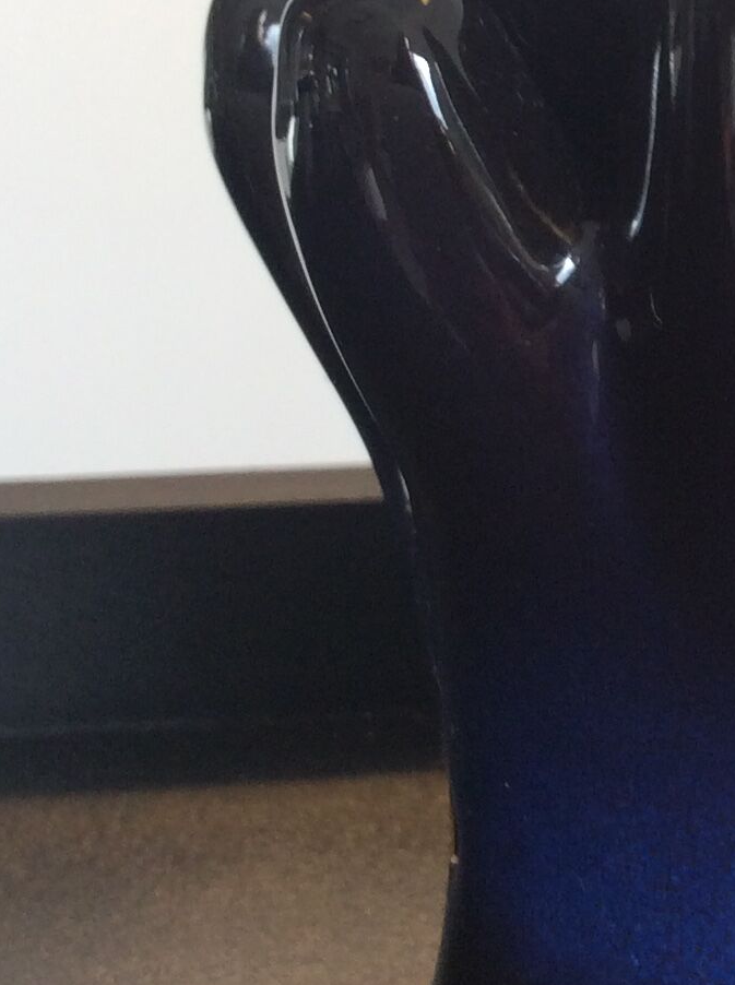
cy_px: 227
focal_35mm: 92
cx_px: 932
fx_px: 2613
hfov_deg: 15.3
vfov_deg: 21.1
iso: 40
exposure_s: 1/25
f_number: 2.4
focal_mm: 3.3
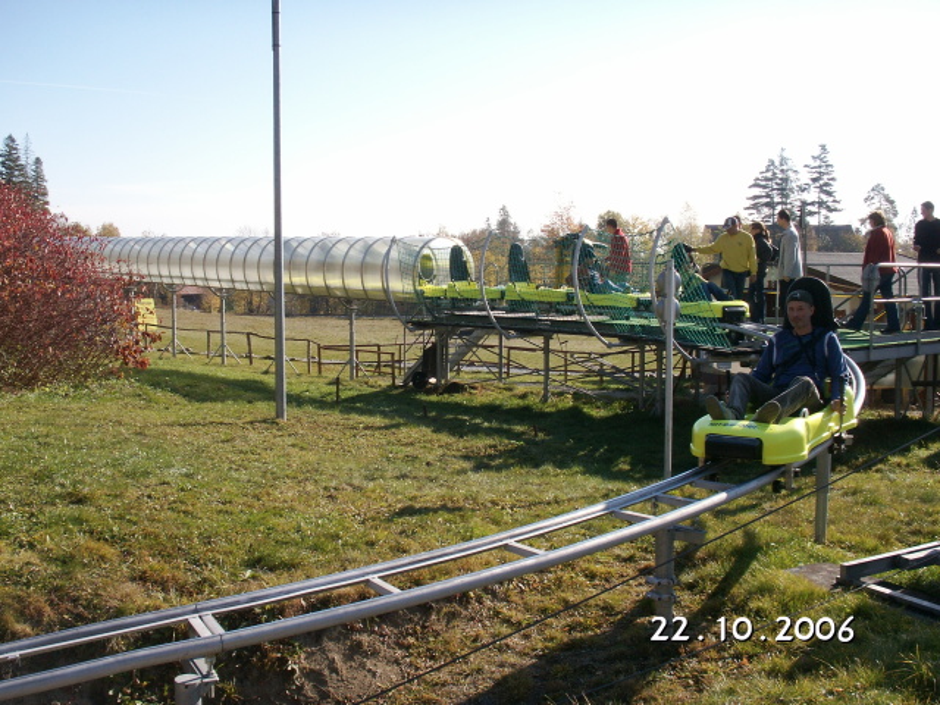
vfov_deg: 38.7
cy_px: 352
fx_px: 1005
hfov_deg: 50.1
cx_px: 470
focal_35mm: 37
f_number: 7.1
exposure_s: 1/200
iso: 50
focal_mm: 7.7
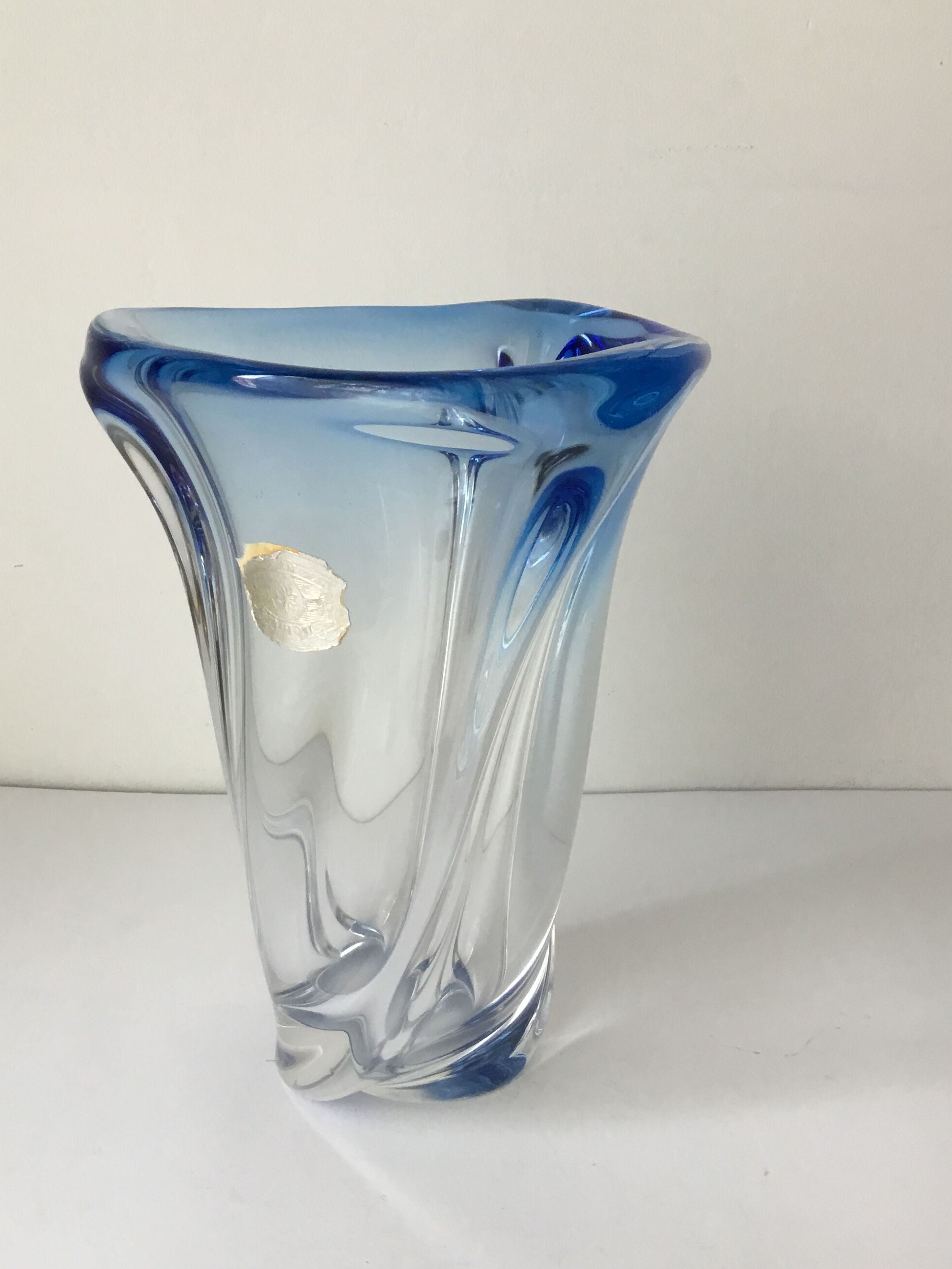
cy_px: 671
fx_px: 1430
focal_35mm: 39
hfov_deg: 36.8
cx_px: 413
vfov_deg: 47.8
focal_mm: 3.3
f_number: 2.4
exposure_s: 1/33
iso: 25
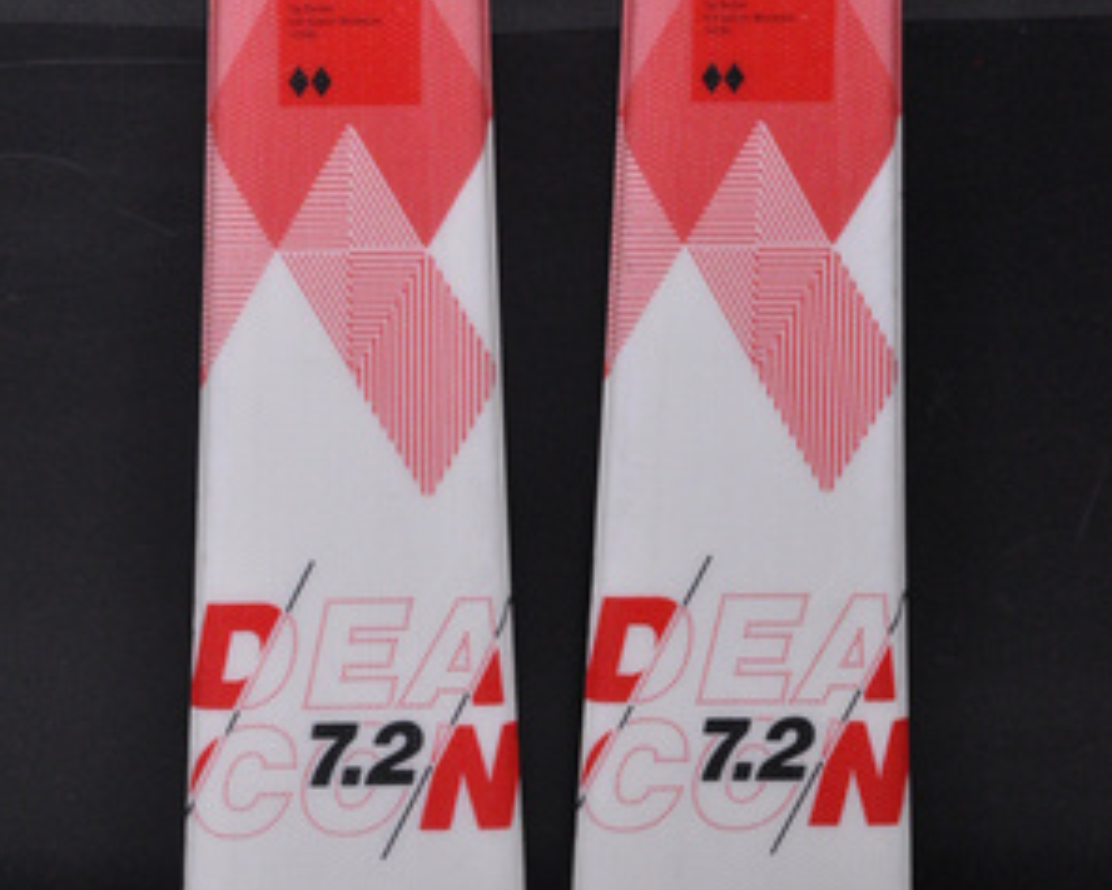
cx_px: 558
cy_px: 188
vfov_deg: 8.5
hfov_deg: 10.6
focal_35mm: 182
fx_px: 5982
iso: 3200
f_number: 9.5
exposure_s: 1/125
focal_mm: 85
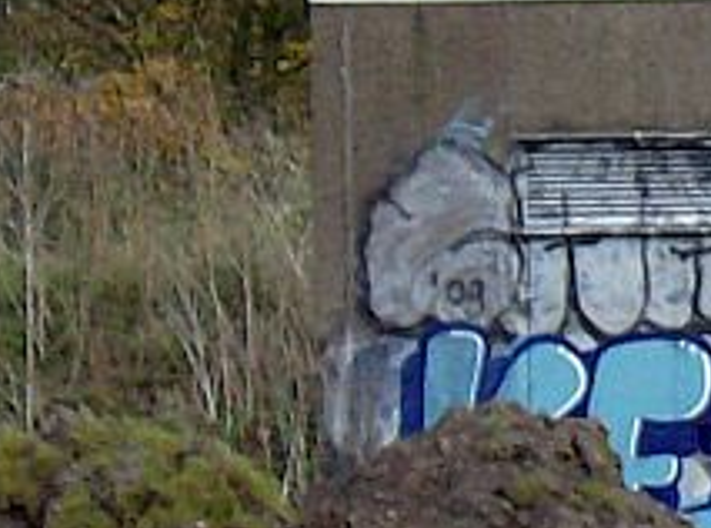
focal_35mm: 520
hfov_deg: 3.8
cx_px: 945
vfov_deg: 2.8
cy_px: -102
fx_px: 10639
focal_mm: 18
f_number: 4.8
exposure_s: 1/134
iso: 152
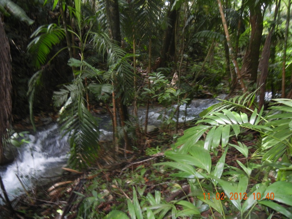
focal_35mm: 30
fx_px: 253
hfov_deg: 60.0
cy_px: 110
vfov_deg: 46.8
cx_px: 146
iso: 400
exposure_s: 1/30
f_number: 3.5
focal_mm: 5.4
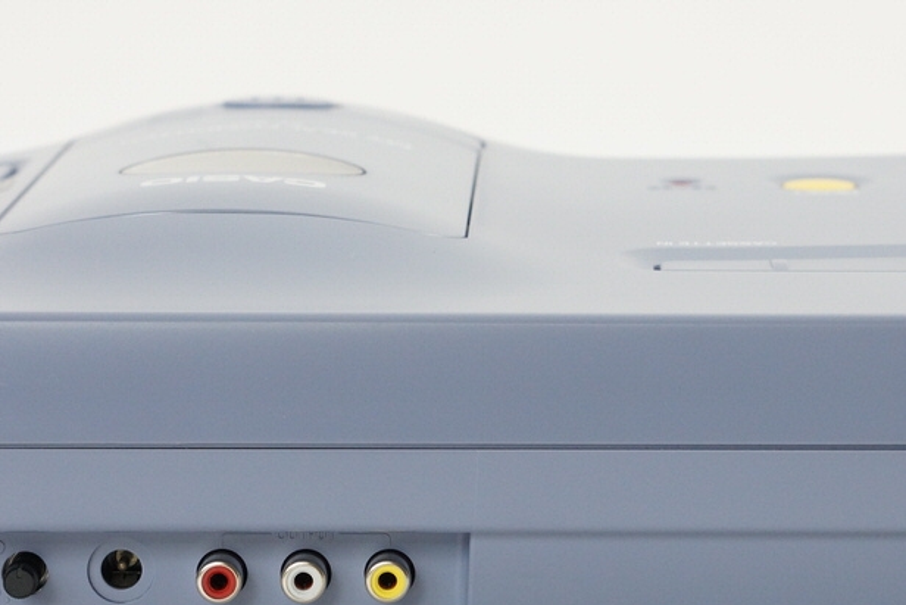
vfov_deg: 9.4
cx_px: 612
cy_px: 342
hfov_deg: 14.0
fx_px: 3675
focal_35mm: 146
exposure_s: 1/80
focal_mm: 50
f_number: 6.3
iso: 800
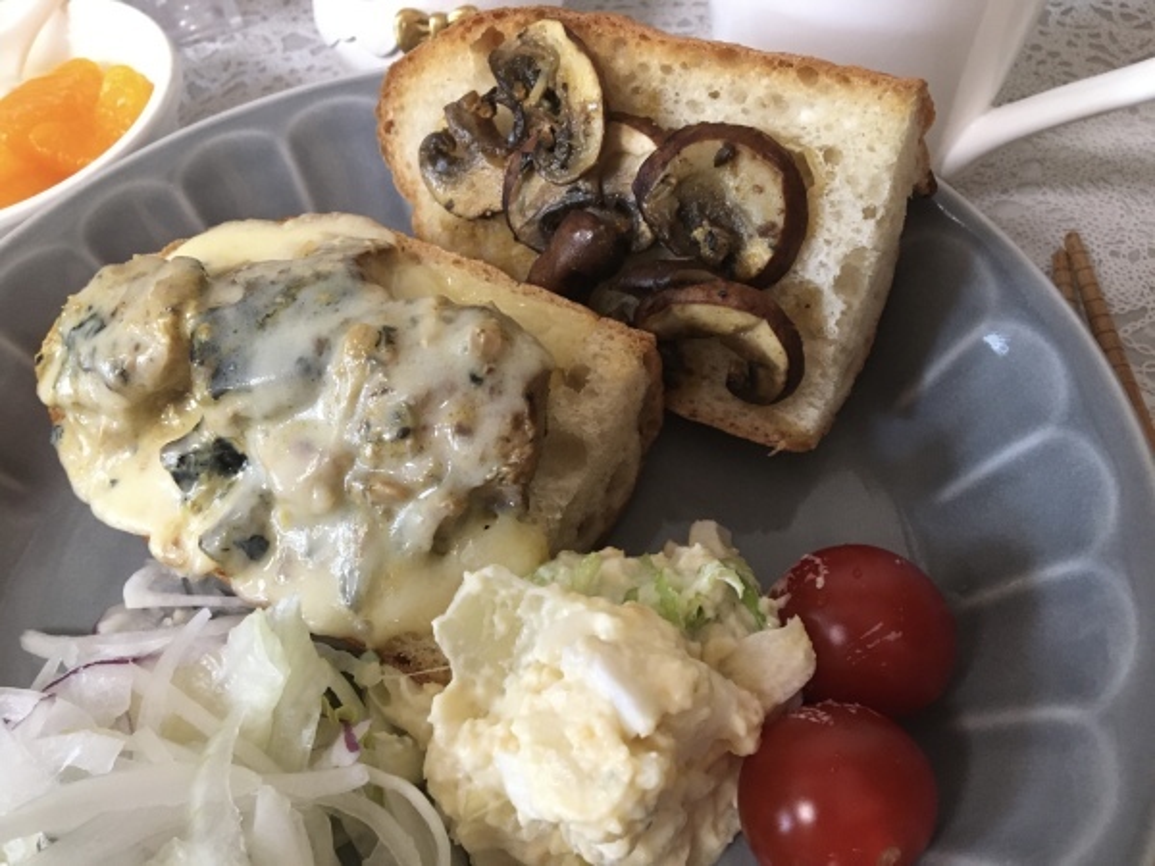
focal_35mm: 29
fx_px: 968
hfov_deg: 61.7
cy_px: 433
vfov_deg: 48.2
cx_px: 578
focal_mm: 4.15
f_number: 2.2
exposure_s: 1/30
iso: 200
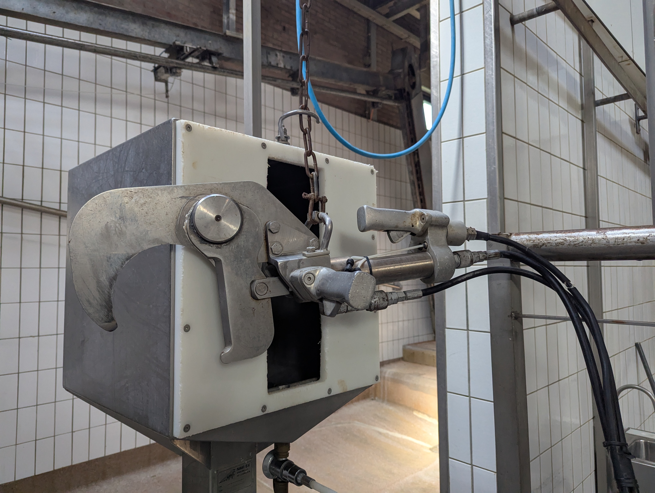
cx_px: 328
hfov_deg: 71.5
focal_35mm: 24
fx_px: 455
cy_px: 246
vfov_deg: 56.9
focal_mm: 6.81
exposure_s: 1/390
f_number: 1.85
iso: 866
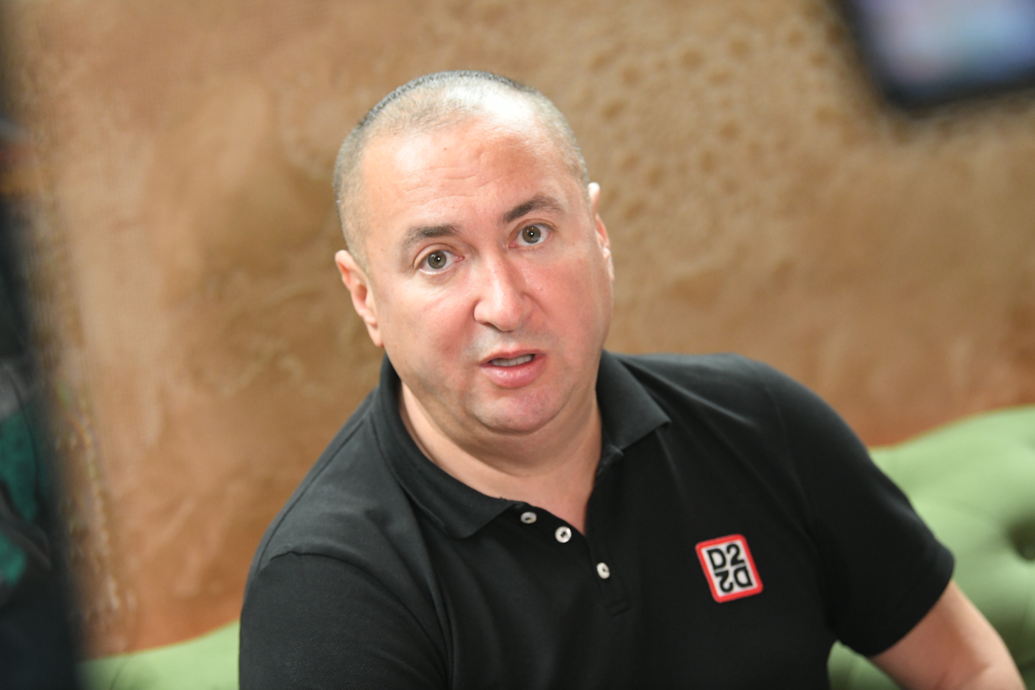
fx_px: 2731
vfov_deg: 14.4
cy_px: 345
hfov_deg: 21.5
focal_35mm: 95
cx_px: 518
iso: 3200
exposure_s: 1/320
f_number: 4
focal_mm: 95
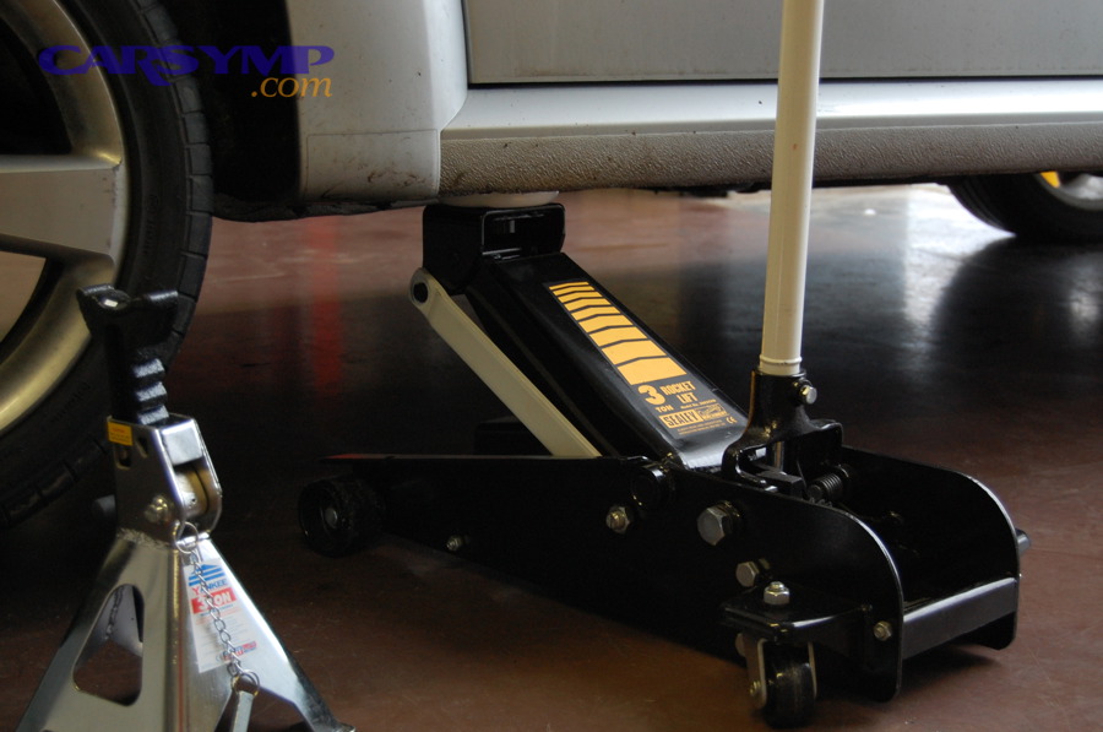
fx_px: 1744
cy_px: 366
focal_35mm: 57
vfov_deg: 23.7
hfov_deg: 35.1
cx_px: 552
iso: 800
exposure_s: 1/60
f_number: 5
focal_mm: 38
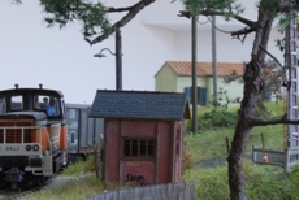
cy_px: 76
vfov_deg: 9.1
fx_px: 1264
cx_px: 182
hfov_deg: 13.5
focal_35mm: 152
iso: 800
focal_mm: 52
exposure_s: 1/1.6
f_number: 29
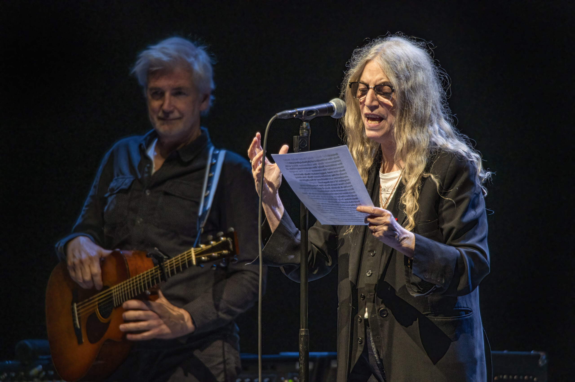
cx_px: 288
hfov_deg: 3.4
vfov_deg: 2.3
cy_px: 191
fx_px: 9576
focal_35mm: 600
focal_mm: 600
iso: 3200
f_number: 6.3
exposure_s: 1/400
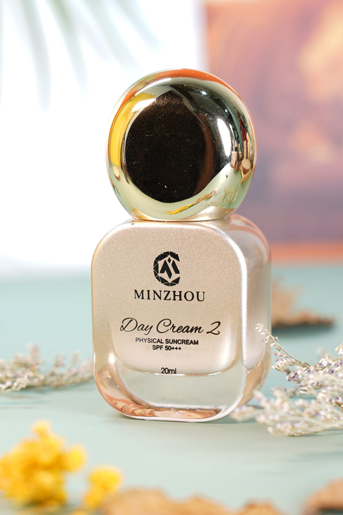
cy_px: 258
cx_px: 172
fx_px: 2243
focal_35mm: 157
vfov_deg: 13.1
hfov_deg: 8.7
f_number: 6.3
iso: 50
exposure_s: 1/3
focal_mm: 105
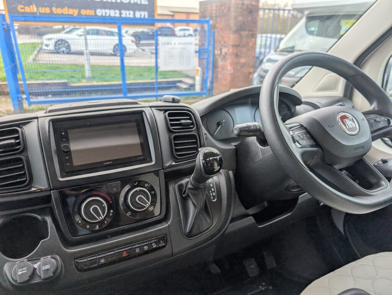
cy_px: 148
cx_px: 196
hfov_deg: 71.5
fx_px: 272
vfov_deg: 56.9
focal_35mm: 24
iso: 20
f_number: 1.68
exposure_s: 1/1572
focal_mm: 6.9
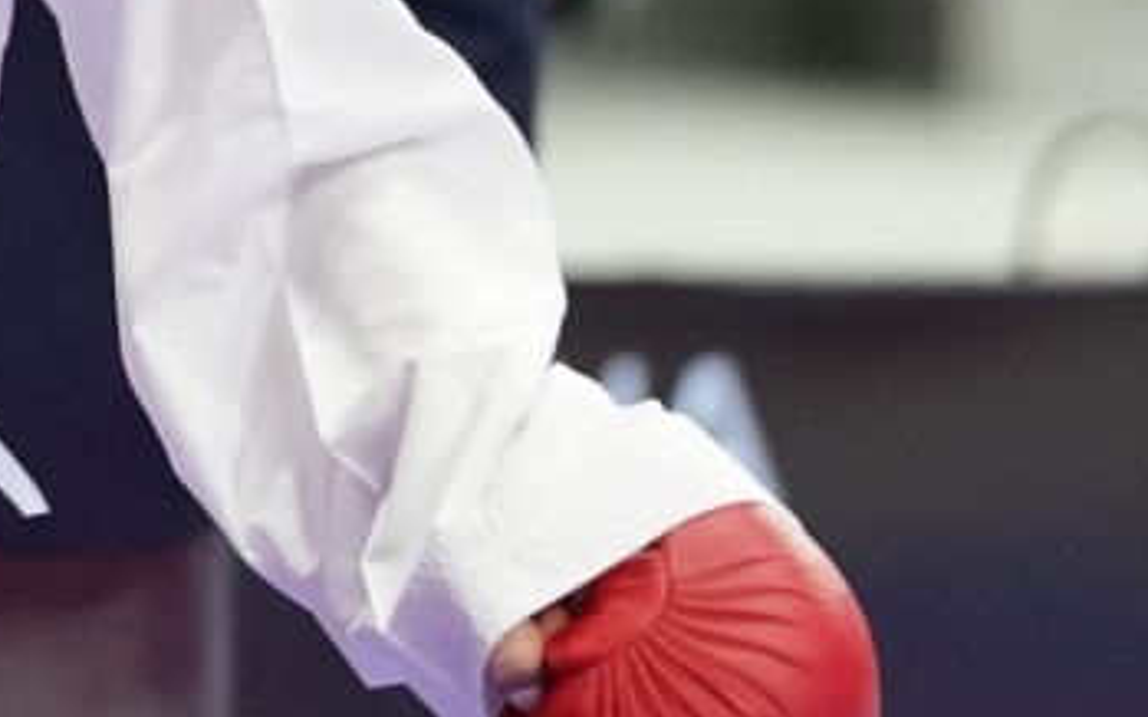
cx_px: -352
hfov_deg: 2.0
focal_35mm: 1050
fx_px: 32846
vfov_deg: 1.2
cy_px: -490
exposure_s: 1/1000
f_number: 2.8
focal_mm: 200
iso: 2500
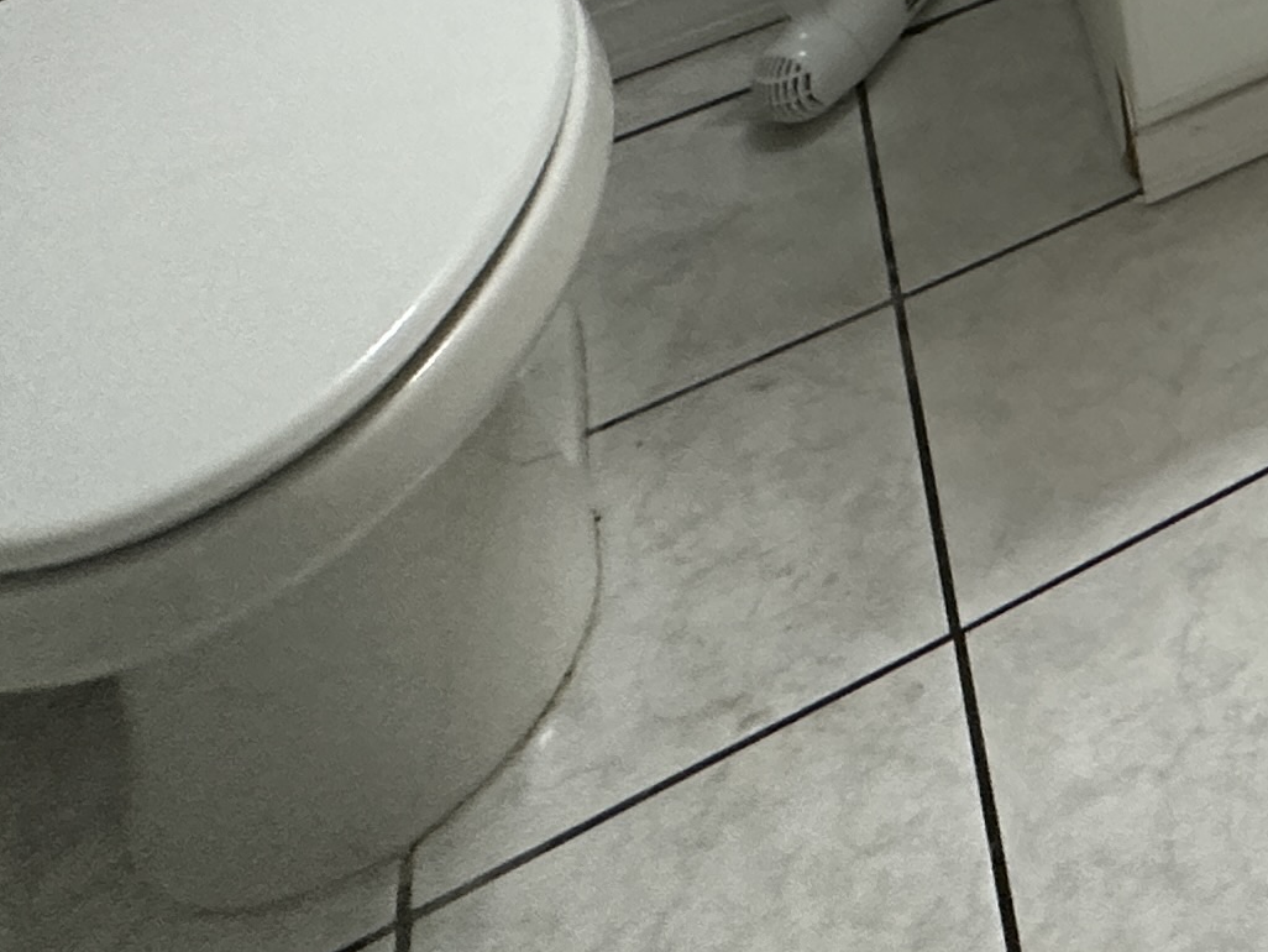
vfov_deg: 18.6
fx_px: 2015
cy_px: -886
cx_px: 1890
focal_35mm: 55
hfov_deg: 26.0
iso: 250
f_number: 2.2
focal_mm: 2.22
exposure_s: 1/60
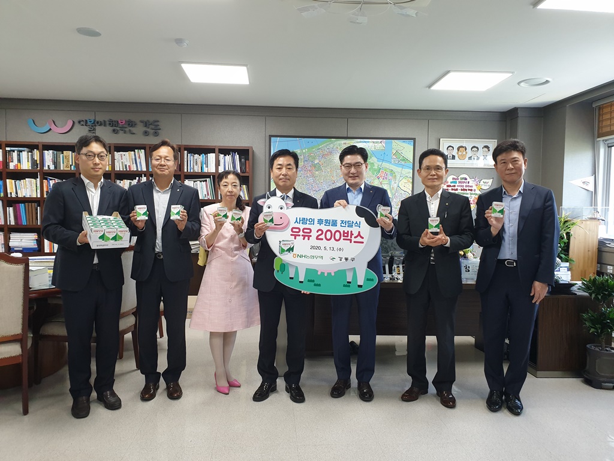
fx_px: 461
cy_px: 230
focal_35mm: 26
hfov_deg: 67.3
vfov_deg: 53.1
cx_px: 307
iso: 200
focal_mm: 4.3
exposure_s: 1/60
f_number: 2.4
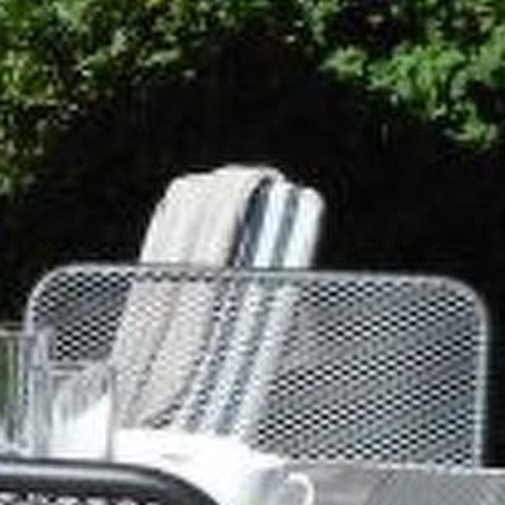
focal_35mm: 172
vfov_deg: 10.1
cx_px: -232
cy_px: 380
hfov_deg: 9.9
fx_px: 2839
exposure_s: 1/640
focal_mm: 4.5
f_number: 3.7
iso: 80
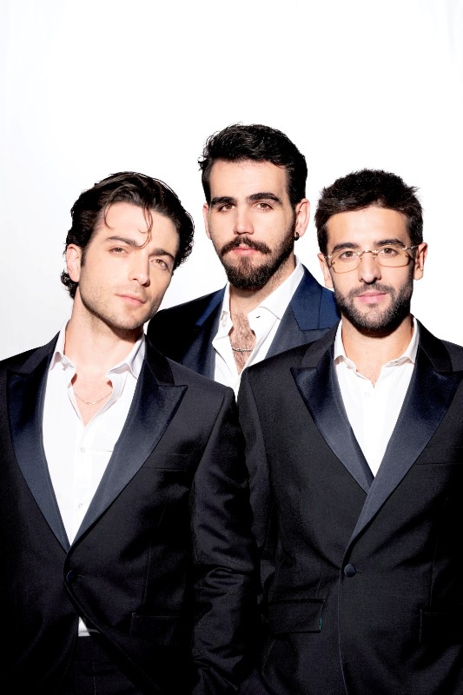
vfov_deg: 15.2
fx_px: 2605
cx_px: 232
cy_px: 348
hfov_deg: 10.2
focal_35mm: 135
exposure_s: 1/200
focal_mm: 135
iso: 1000
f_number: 5
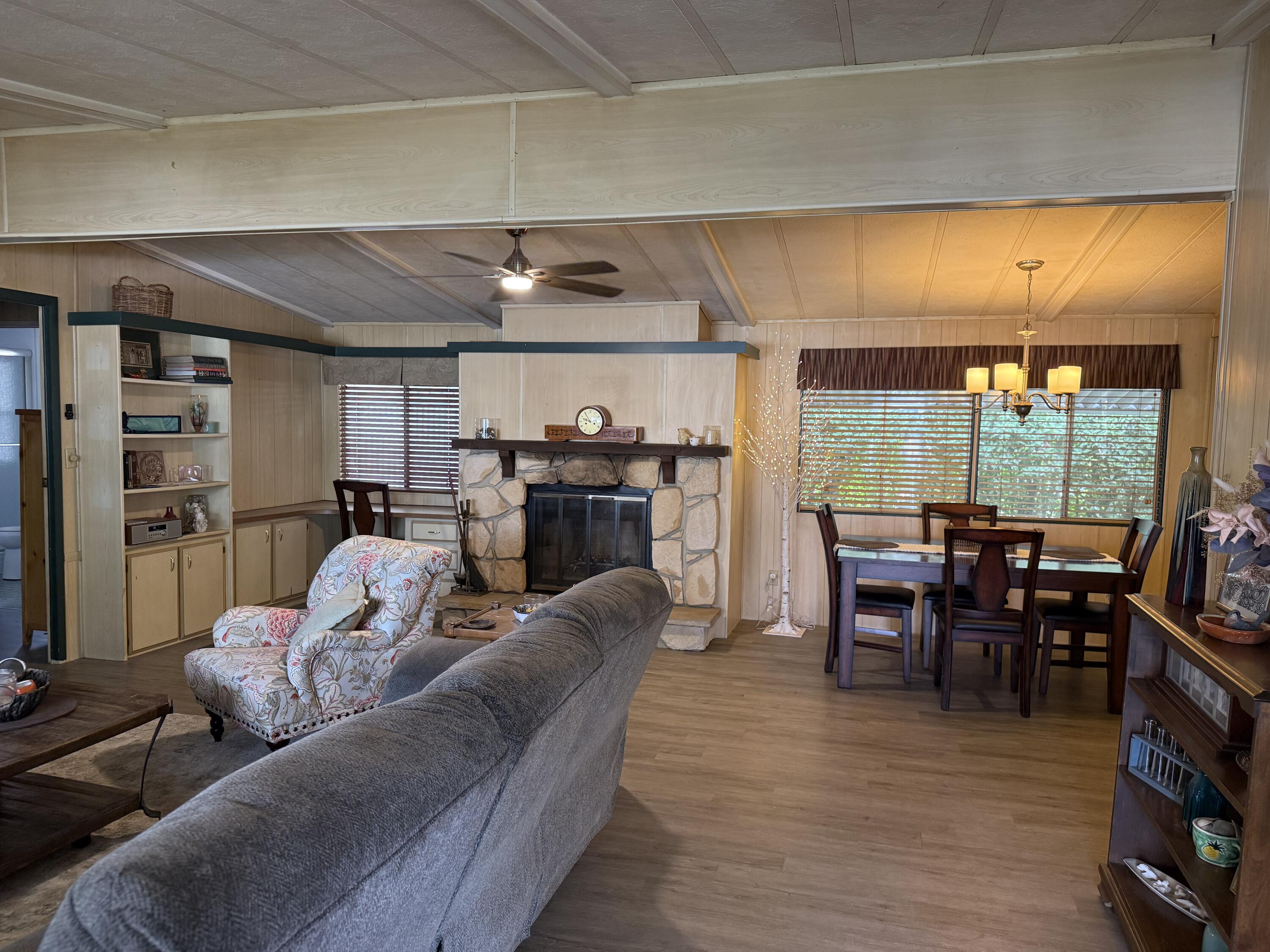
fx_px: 881
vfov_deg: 56.8
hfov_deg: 71.6
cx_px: 635
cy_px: 476
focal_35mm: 24
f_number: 1.78
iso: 320
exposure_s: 1/120
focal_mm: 6.76
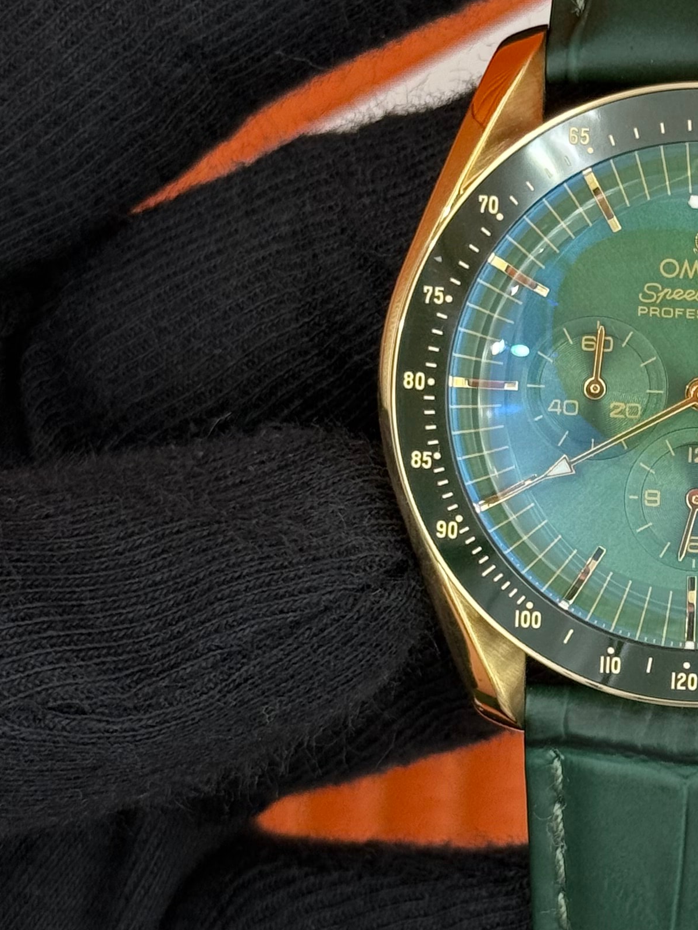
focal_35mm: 121
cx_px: 736
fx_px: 3252
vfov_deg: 16.3
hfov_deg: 12.1
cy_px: 408
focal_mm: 6.76
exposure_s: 1/122
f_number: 1.78
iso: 50
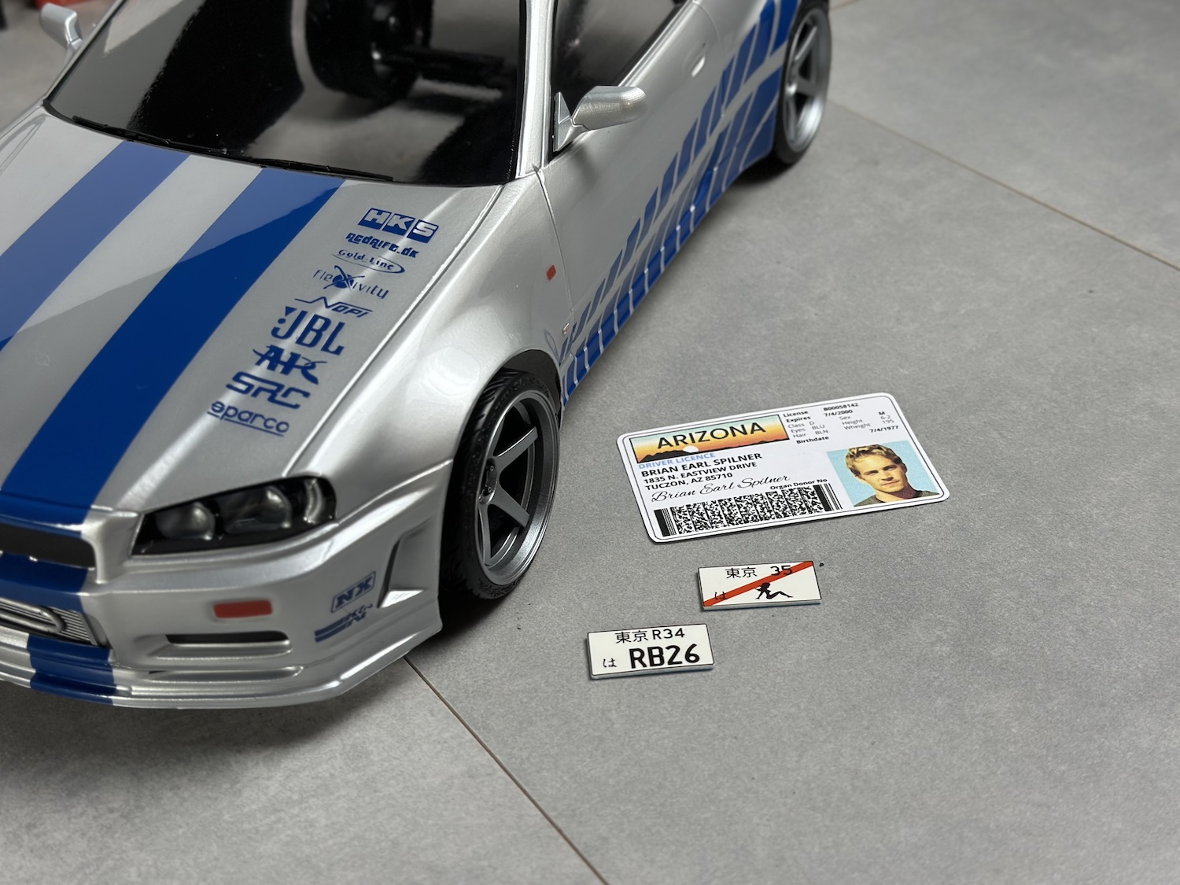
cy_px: 442
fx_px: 1636
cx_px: 590
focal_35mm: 48
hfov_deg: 39.7
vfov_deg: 30.3
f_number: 1.78
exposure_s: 1/160
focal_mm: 6.86
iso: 64
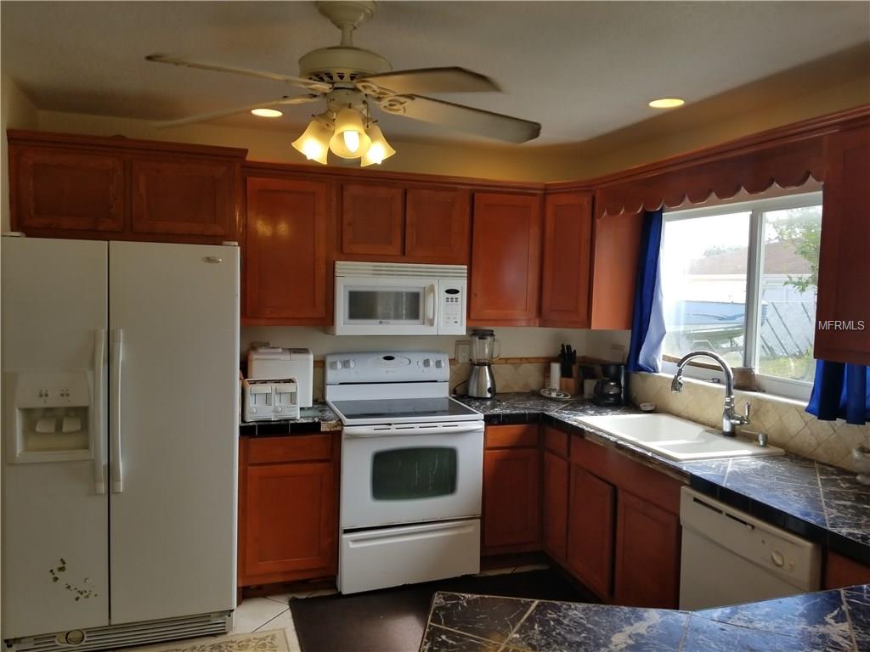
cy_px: 326
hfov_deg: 67.3
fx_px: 653
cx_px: 435
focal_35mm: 26
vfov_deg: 53.1
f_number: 1.7
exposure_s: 1/320
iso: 50
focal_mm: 4.25
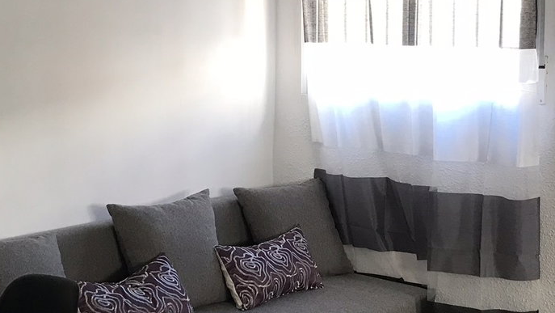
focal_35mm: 71
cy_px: 209
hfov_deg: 29.7
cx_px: 303
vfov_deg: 17.0
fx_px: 1045
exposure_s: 1/33
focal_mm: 3.99
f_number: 1.8
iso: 32
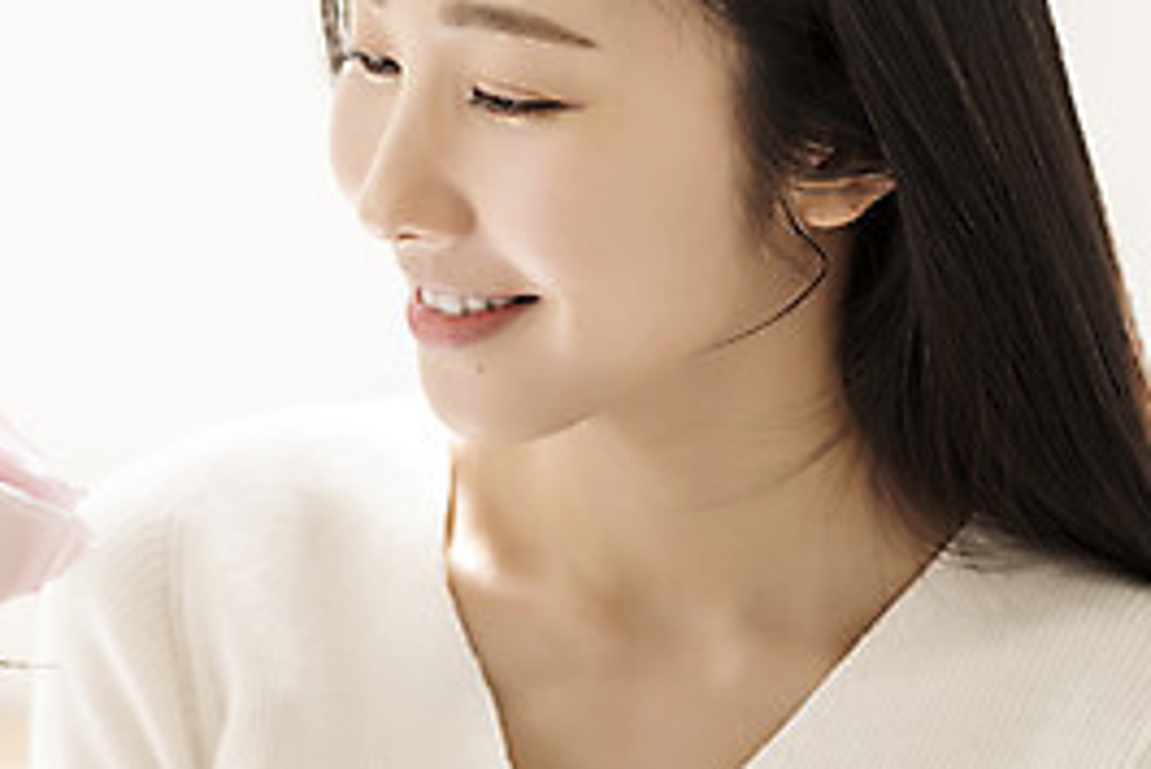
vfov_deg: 7.2
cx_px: 506
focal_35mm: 192
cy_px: 200
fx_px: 6142
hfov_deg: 10.7
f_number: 2
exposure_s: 1/250
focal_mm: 85
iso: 125
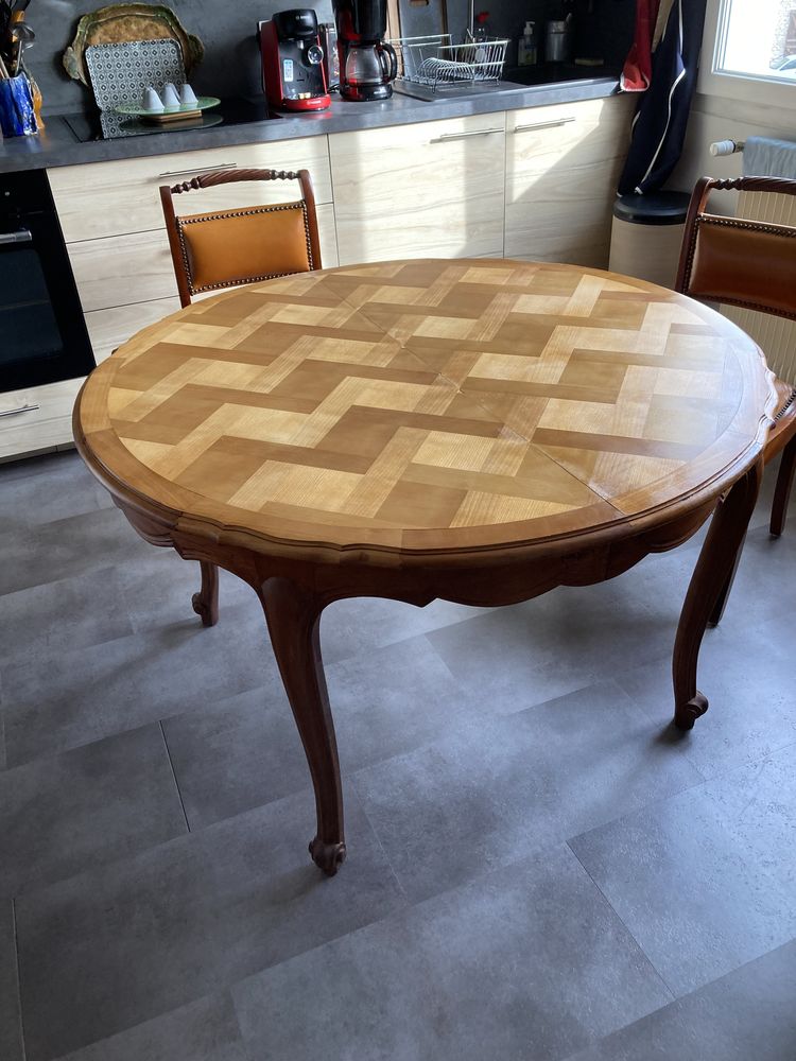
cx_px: 398
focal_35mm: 28
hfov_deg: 49.7
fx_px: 858
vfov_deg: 63.4
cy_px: 530
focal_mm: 3.99
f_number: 1.8
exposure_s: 1/121
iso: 80
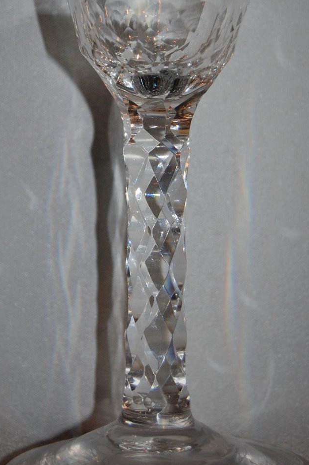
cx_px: 138
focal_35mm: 122
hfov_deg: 11.2
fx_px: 1575
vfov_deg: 16.7
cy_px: 139
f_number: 5.6
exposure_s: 1/60
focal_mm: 48
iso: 400
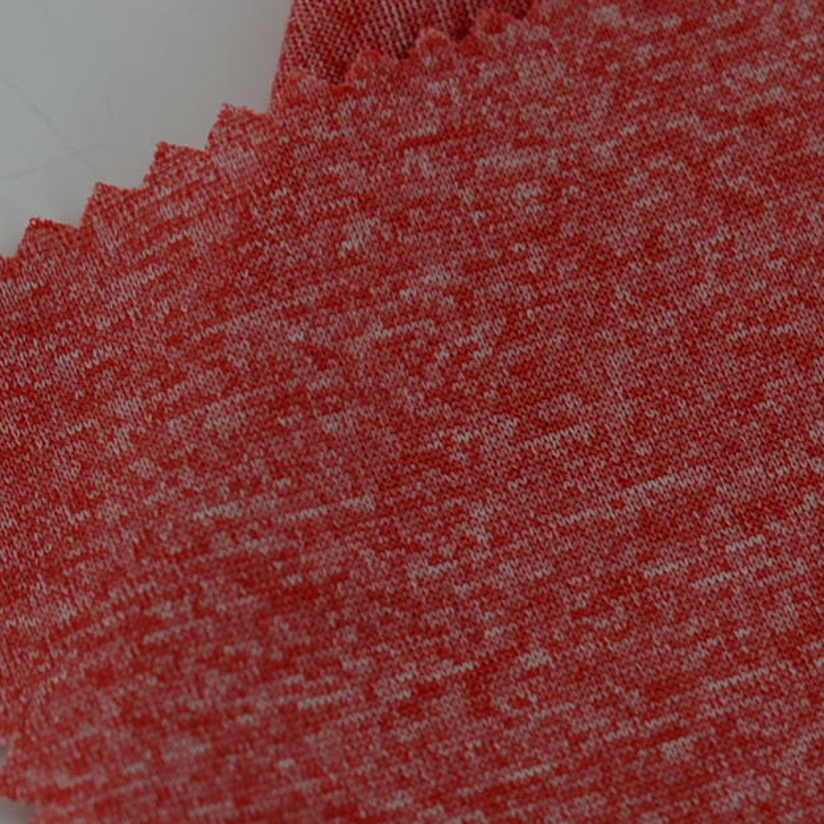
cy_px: 445
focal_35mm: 205
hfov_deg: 8.5
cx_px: 1
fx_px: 5521
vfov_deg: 8.5
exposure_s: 1/320
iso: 100
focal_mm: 50
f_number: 3.5
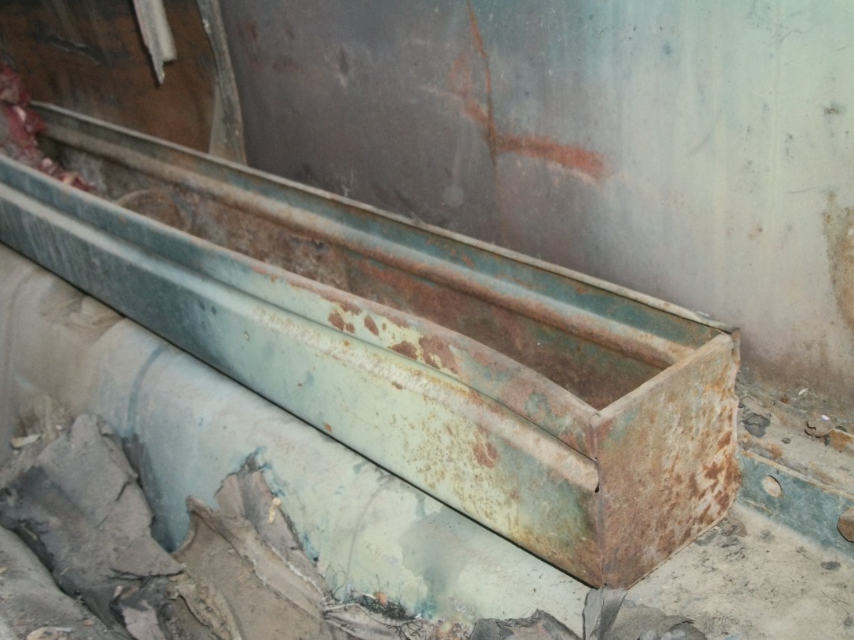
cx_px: 416
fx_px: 1160
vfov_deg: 30.8
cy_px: 363
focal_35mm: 47
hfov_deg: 40.4
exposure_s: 1/40
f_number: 3.2
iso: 160
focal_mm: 7.1
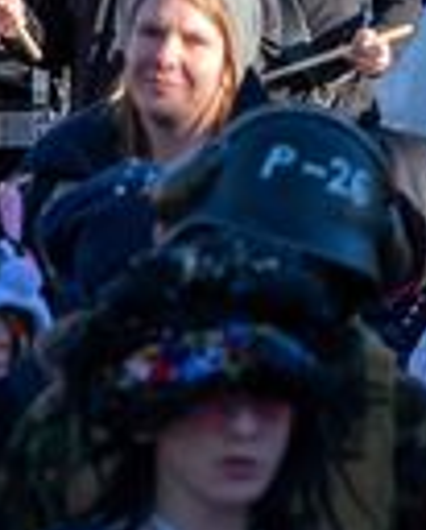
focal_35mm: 622
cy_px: -99
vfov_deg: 3.1
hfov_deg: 2.5
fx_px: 9768
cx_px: 281
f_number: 5.6
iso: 720
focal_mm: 105
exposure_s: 1/1000
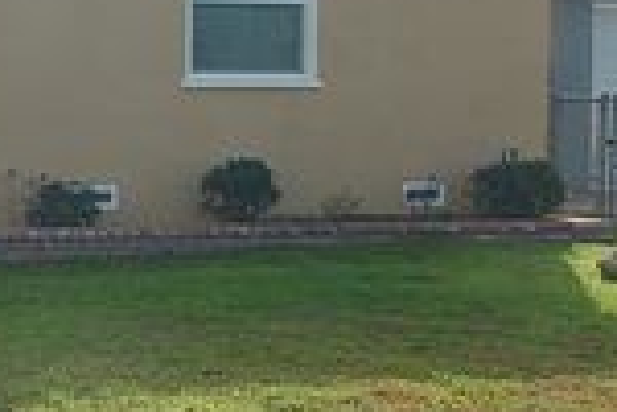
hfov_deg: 19.3
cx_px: -346
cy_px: 161
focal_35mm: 90
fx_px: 1542
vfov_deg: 15.2
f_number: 8
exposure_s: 1/250
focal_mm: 18
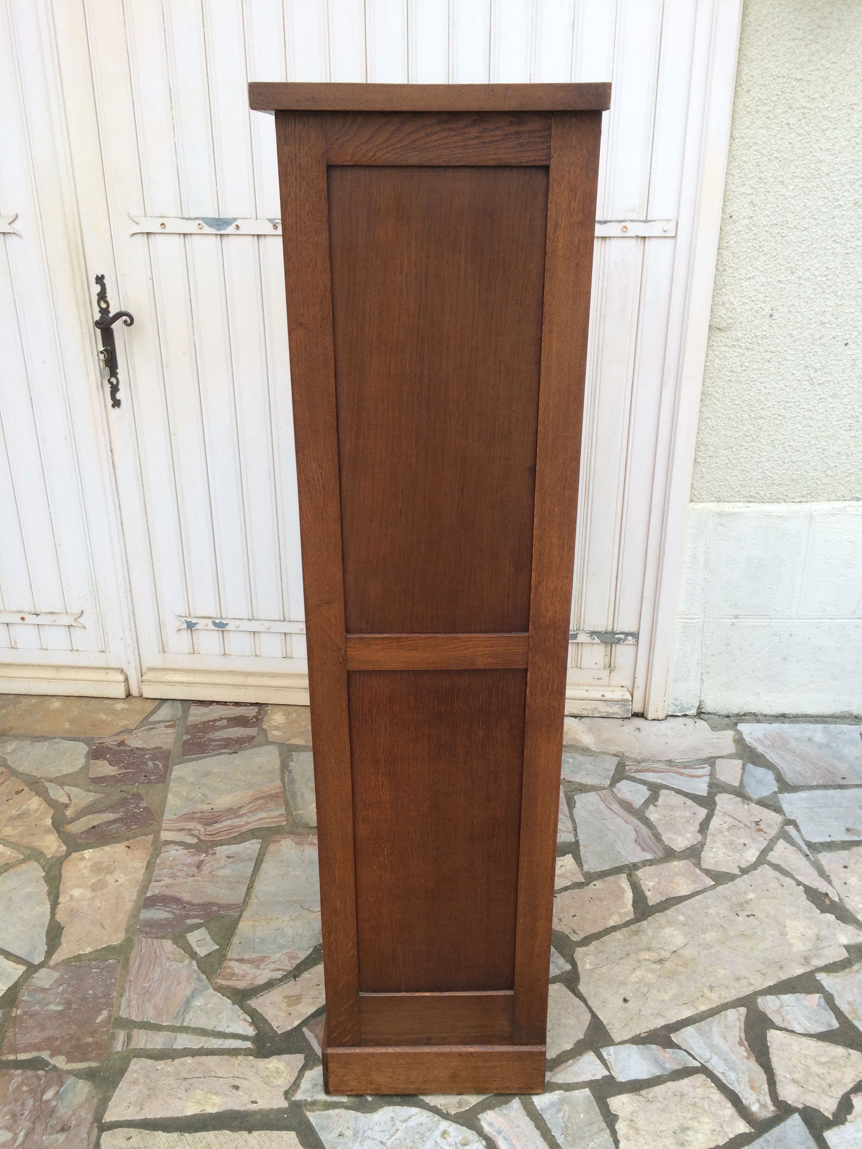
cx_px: 431
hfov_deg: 48.2
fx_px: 963
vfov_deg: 61.7
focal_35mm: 29
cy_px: 574
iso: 40
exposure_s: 1/100
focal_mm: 4.15
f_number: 2.2
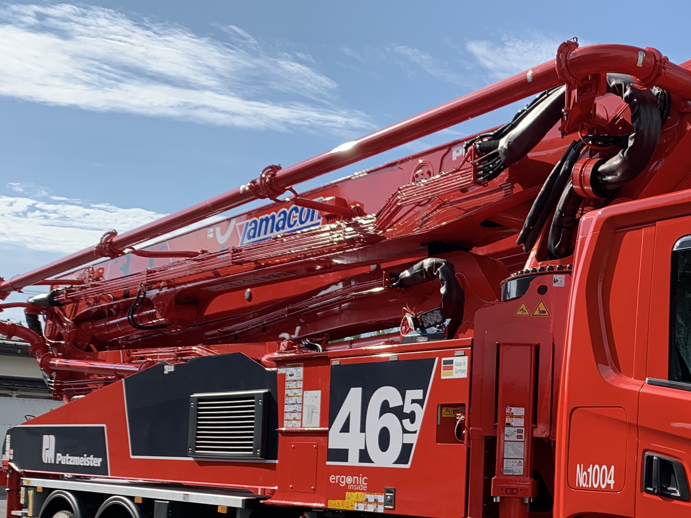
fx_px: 1038
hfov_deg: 35.5
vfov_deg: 27.2
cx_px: 565
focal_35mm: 52
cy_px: 453
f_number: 1.8
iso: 25
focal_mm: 4.25
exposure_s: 1/1845
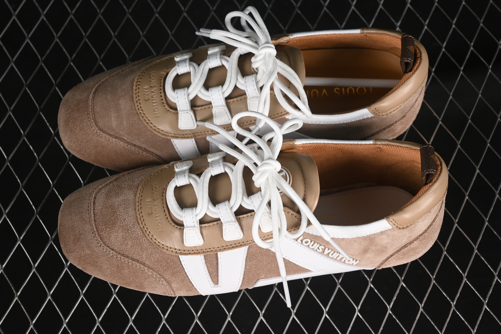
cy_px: 167
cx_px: 250
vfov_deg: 18.2
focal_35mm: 75
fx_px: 1044
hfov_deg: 27.0
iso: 160
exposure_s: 1/60
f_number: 7.1
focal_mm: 50
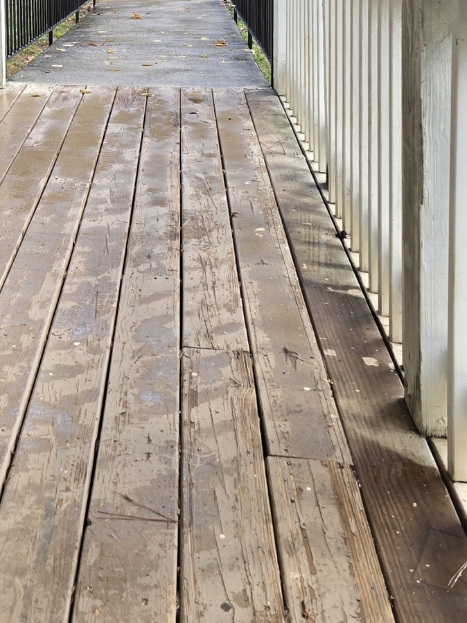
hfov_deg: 23.2
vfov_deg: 29.6
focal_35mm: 59
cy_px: -53
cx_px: -56
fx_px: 1061
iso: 32
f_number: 1.7
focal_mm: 6.3
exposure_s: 1/180
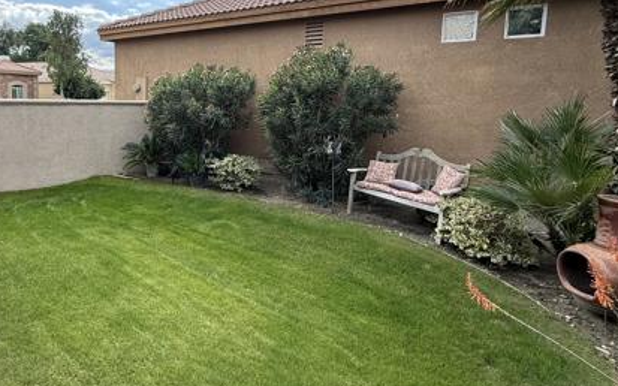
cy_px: 142
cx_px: 206
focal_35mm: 23
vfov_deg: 52.4
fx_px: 387
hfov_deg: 74.8
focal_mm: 2.22
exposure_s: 1/579
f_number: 2.2
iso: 64
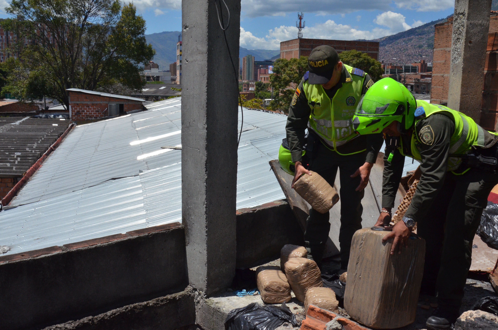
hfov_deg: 33.5
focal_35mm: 60
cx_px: 249
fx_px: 828
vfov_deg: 22.5
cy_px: 165
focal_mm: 40
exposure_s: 1/1250
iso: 1000
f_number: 18
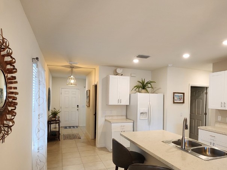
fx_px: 144
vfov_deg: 60.6
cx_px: 126
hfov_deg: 76.1
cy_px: 102
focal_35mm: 22
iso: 250
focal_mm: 2.2
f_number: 2.2
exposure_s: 1/60
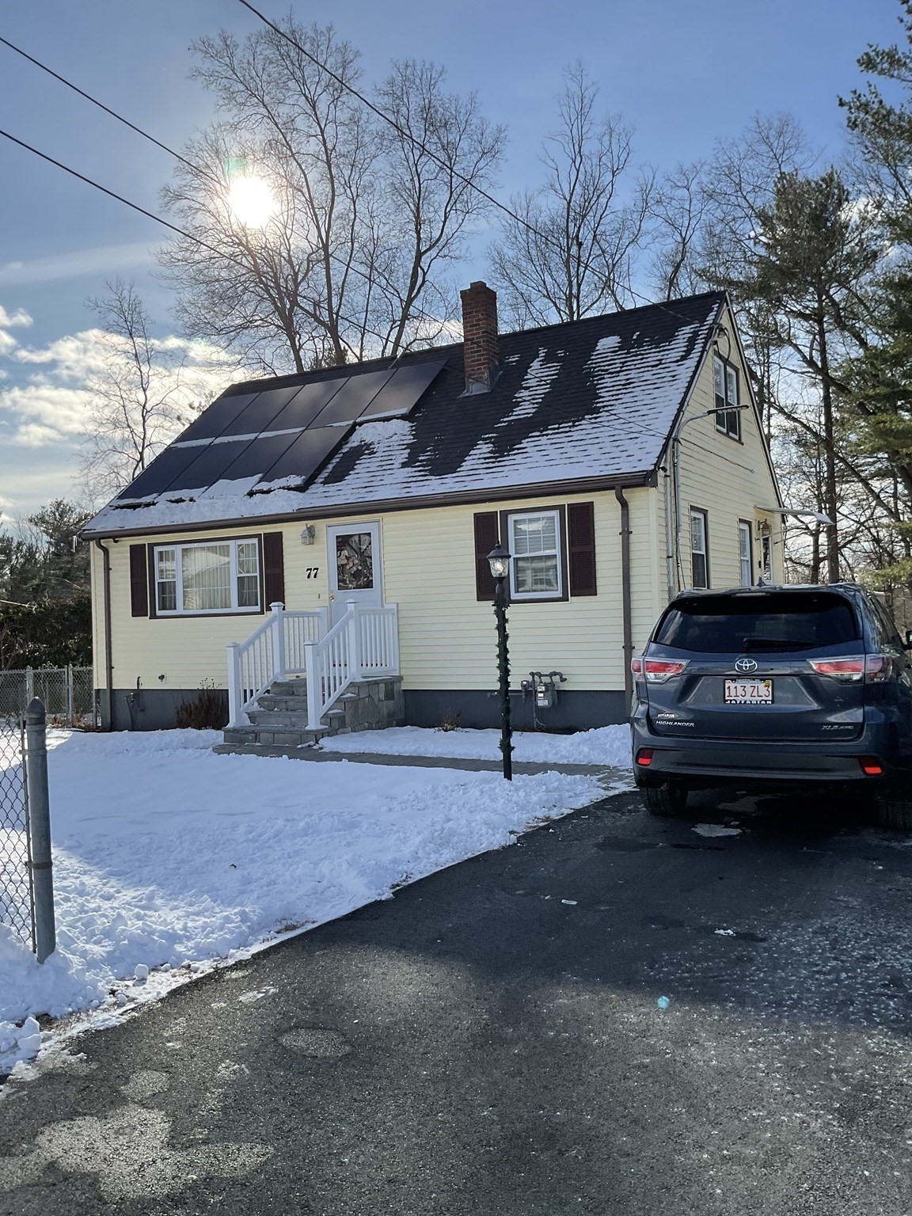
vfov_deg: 61.7
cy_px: 608
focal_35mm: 29
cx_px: 456
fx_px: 1019
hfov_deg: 48.2
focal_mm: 3
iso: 16
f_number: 1.8
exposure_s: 1/2141
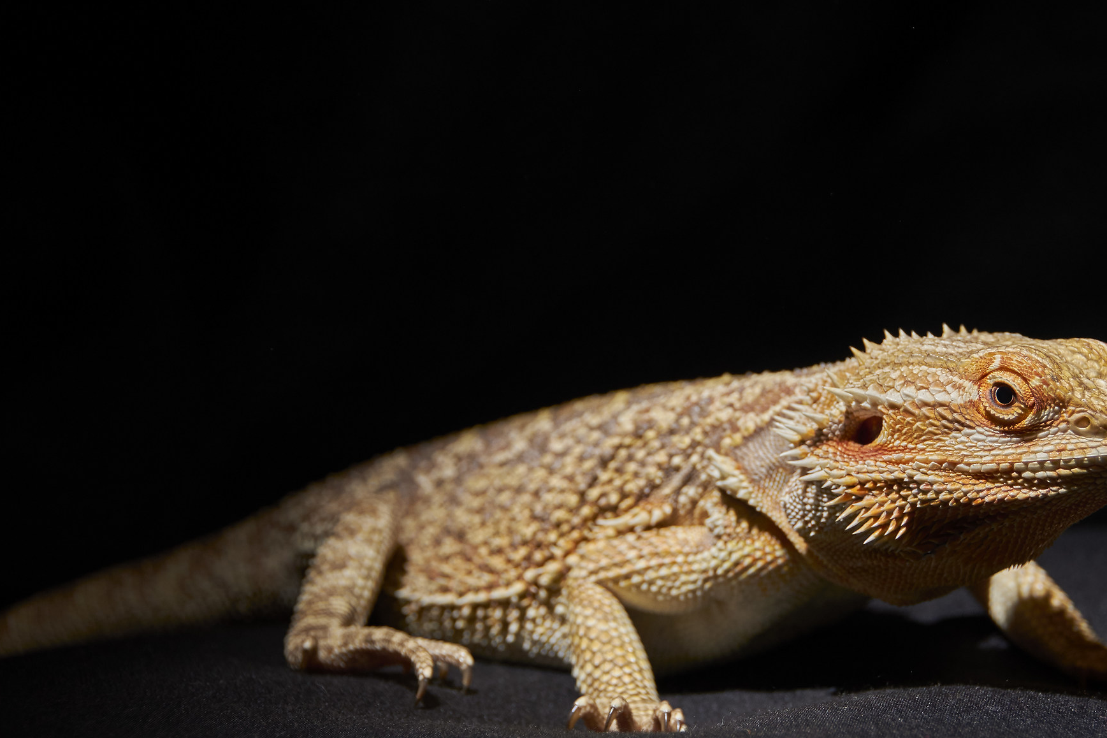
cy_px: 417
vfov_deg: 10.2
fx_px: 4141
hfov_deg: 15.2
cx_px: 705
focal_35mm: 135
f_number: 5
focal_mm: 65
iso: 500
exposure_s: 1/100
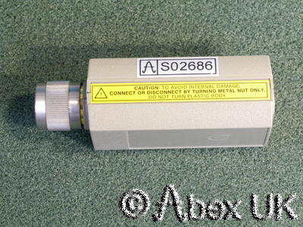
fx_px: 1208
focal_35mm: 138
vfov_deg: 10.7
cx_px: 152
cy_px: 114
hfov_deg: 14.3
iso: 400
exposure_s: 1.3
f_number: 14
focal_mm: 69
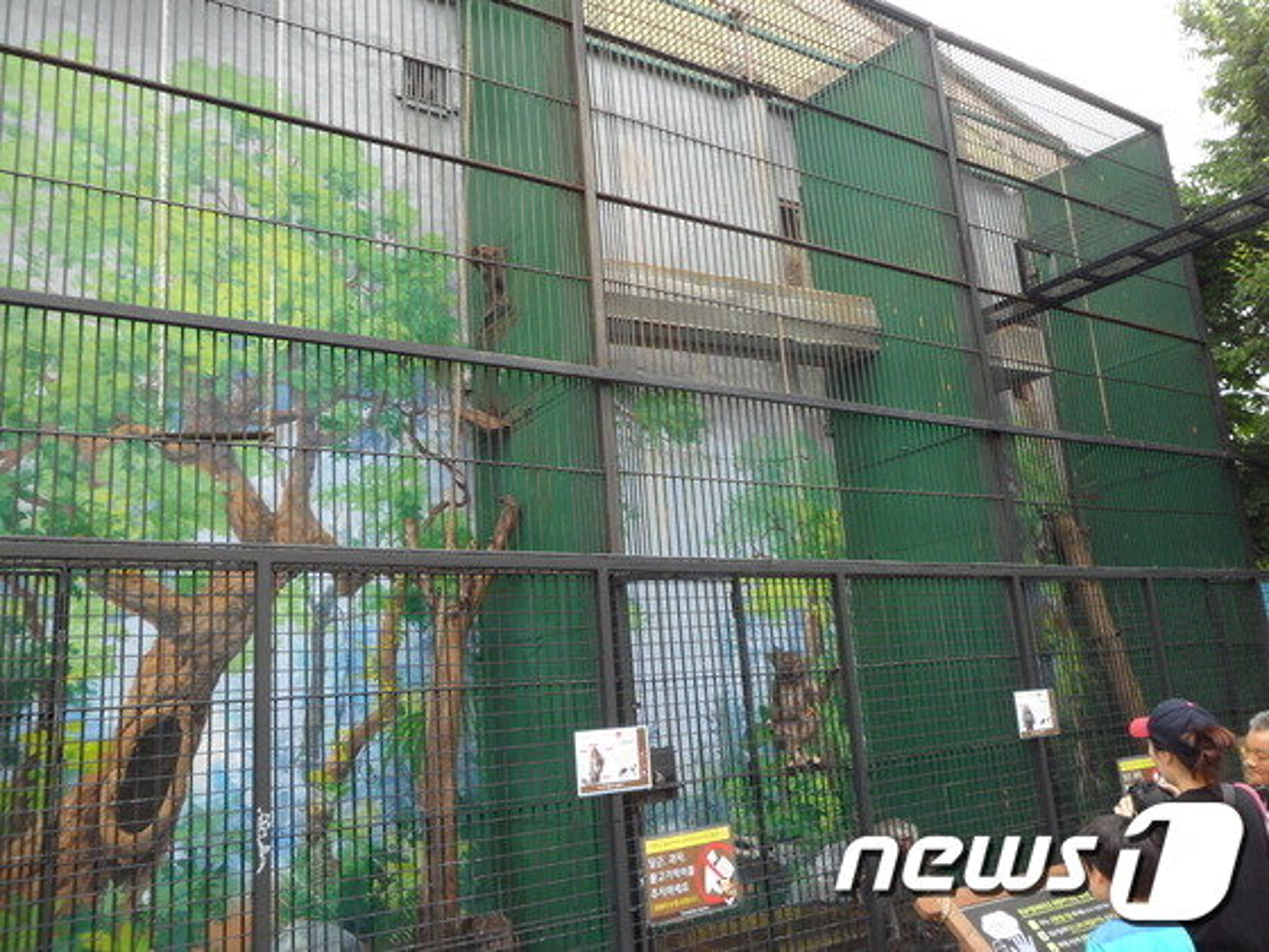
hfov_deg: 65.3
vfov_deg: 51.4
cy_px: 476
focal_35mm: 27
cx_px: 634
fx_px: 990
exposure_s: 1/180
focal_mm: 4.9
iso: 80
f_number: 3.5
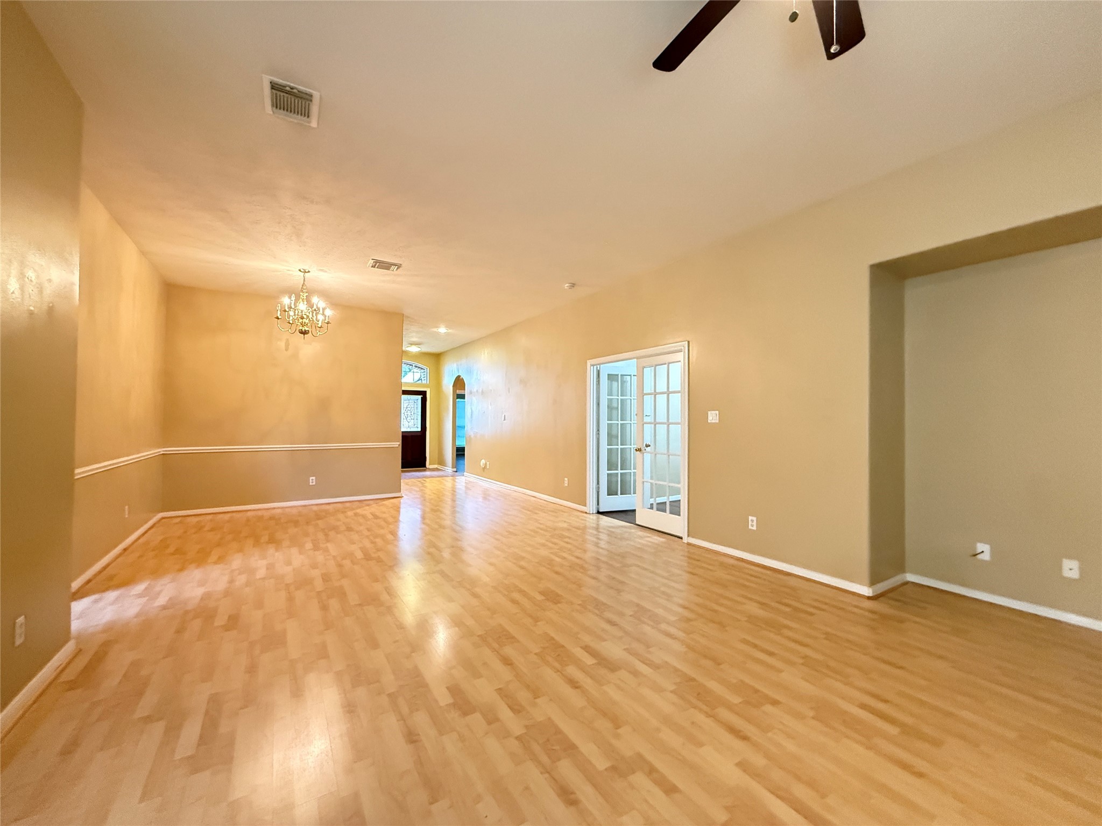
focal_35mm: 14
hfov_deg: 102.1
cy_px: 413
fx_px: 446
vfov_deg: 85.7
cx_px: 551
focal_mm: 2.22
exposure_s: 1/40
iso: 1000
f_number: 2.2
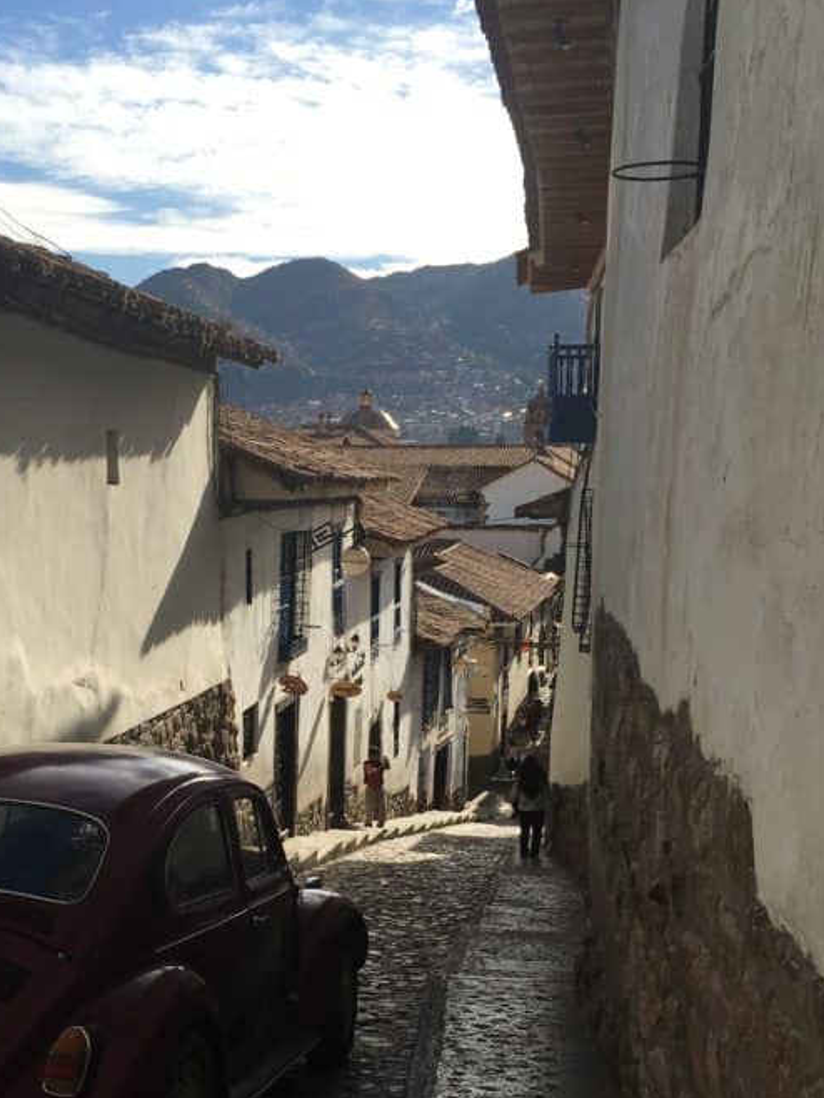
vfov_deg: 40.0
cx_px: 245
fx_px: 1491
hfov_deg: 30.6
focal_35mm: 47
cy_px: 713
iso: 25
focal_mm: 4.15
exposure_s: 1/1748
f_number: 2.2
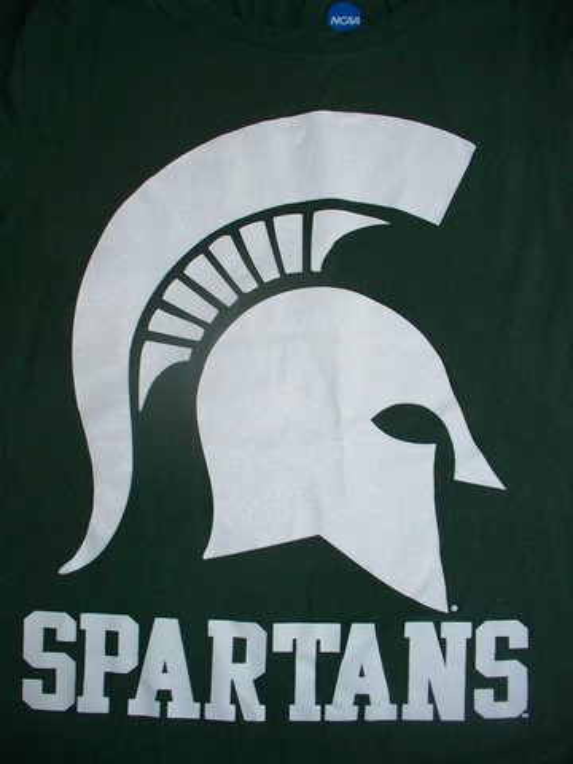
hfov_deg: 39.7
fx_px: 795
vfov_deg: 51.4
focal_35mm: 36
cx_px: 286
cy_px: 382
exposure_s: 1/60
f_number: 2.8
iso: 200
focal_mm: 7.54
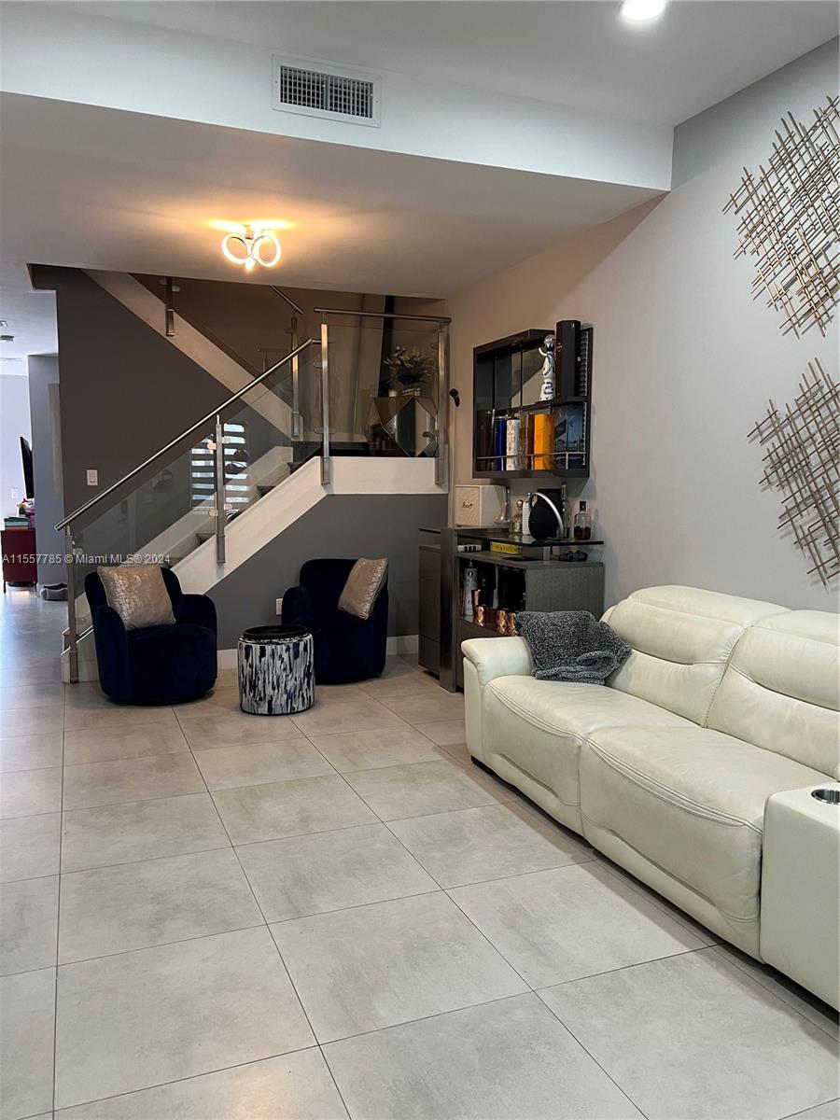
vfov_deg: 67.3
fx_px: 841
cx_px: 420
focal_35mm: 26
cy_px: 560
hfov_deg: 53.1
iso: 125
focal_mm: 5.7
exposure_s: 1/60
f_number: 1.5
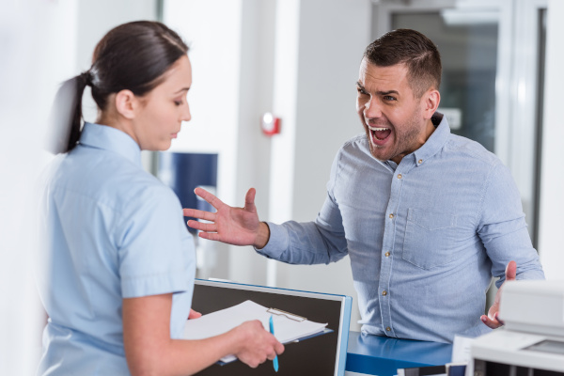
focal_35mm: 120
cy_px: 188
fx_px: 1880
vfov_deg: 11.4
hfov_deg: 17.1
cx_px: 282
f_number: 3.5
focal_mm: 120
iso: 160
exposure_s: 1/200
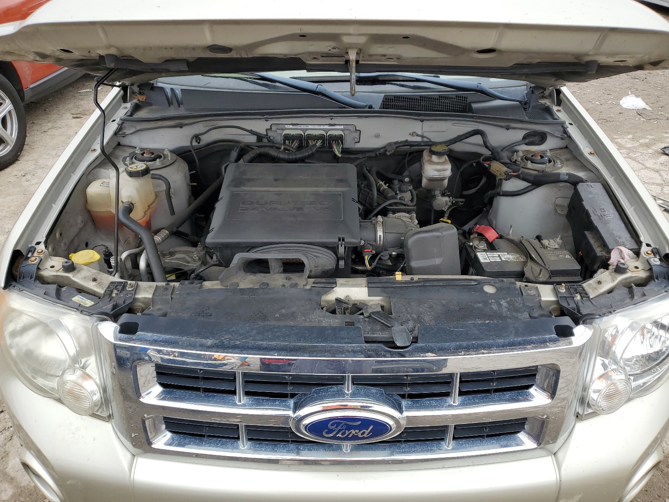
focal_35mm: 26
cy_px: 251
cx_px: 334
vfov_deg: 53.1
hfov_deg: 67.3
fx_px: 502
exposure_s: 1/588
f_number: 1.5
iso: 50
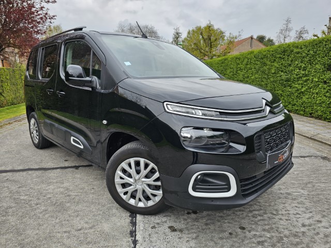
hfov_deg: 73.9
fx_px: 220
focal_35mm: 23
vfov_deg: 58.9
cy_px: 124
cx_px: 166
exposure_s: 1/180
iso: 12
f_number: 1.7
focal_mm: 6.3
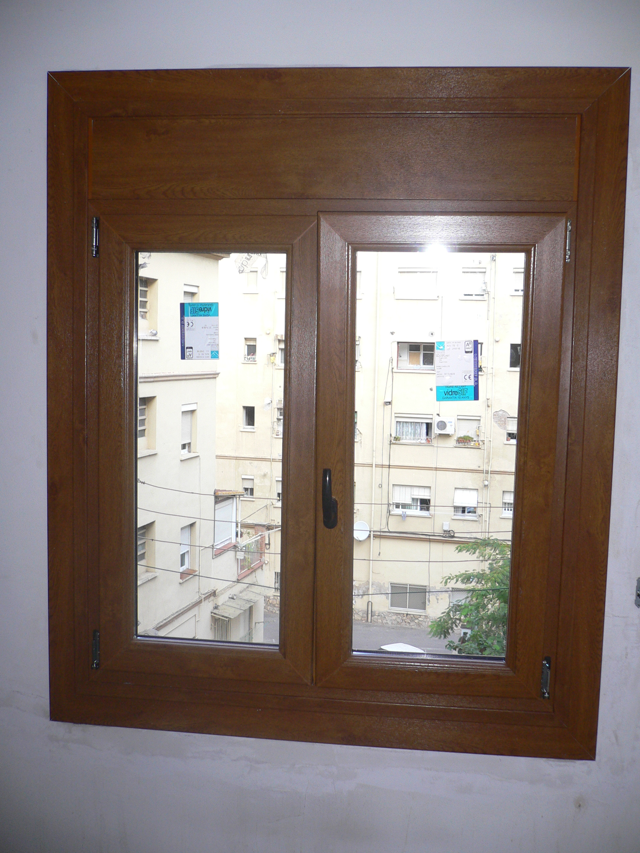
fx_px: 863
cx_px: 320
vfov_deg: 52.6
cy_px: 426
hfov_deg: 40.7
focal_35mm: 35
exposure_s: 1/125
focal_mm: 5.8
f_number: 2.8
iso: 100
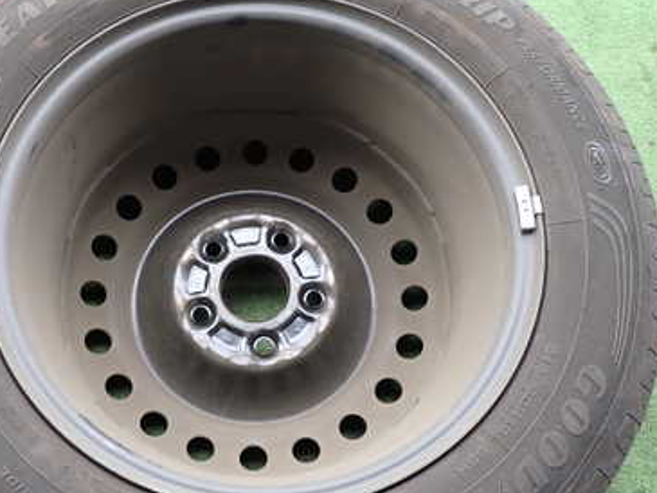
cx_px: 241
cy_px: 281
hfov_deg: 40.9
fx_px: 873
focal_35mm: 46
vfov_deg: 31.5
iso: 125
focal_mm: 5.05
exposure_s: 1/125
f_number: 2.2
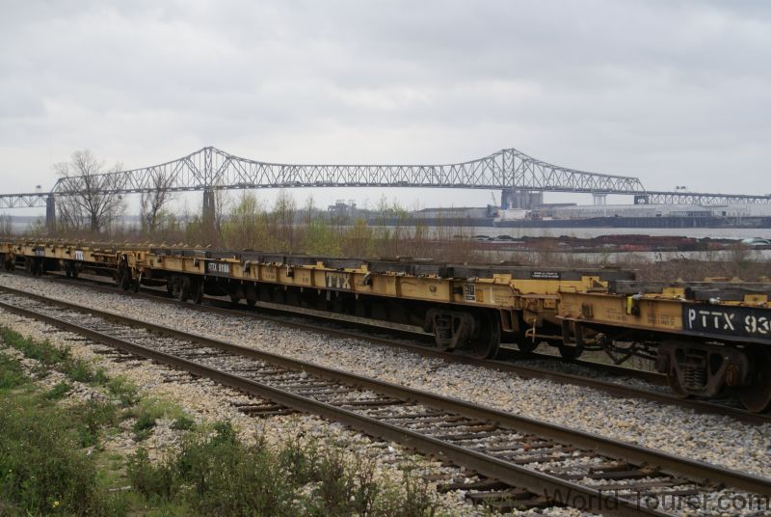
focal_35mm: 75
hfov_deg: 27.0
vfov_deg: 18.2
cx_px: 386
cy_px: 258
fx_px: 1609
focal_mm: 50
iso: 100
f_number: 8
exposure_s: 1/125
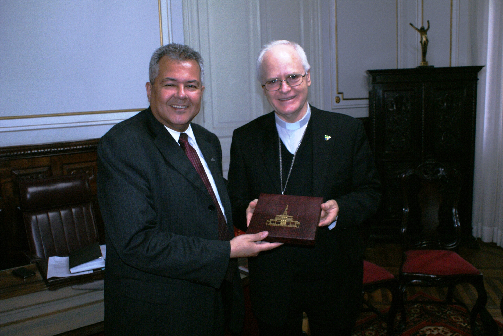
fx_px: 419
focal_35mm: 30
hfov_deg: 61.9
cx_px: 252
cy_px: 168
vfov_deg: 43.7
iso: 400
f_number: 5.6
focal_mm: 20
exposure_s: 1/60
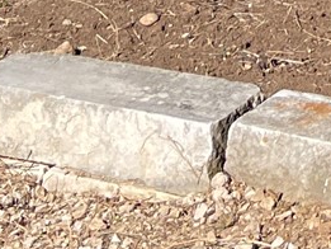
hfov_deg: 8.9
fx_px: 1952
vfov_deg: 6.1
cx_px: 734
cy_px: -719
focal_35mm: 204
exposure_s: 1/3165
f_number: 1.6
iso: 50
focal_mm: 5.1
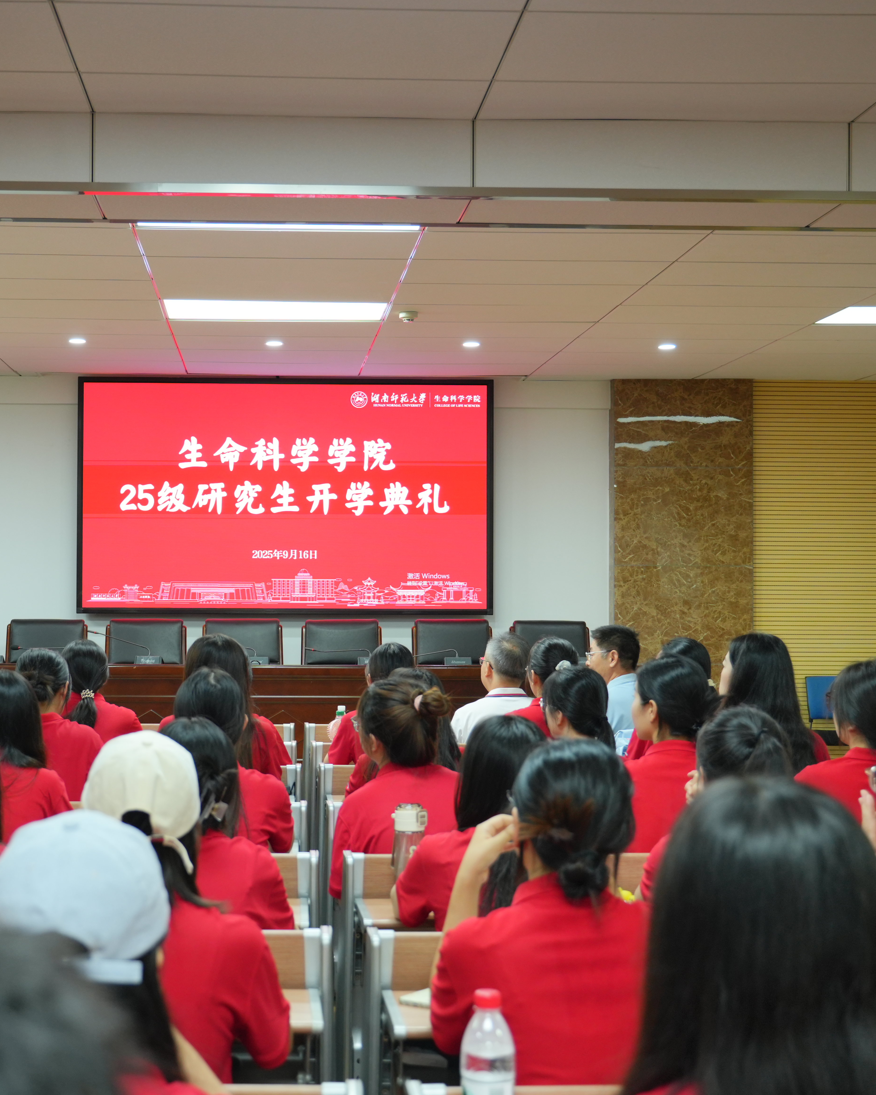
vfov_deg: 36.7
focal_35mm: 51
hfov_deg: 29.5
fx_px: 1653
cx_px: 320
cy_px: 550
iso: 640
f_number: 4
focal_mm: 36
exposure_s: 1/80
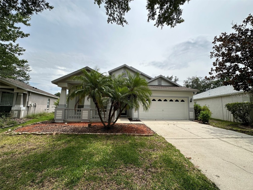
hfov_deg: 102.1
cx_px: 126
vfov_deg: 85.7
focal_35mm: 14
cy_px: 95
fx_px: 102
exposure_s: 1/1984
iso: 50
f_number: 2.2
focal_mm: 2.22
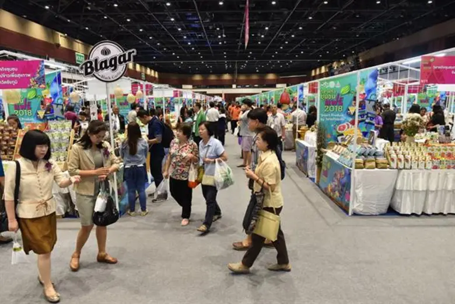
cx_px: 228
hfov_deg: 73.7
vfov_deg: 53.1
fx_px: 303
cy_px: 152
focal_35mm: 24
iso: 1000
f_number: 3.5
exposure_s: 1/125
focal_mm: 24
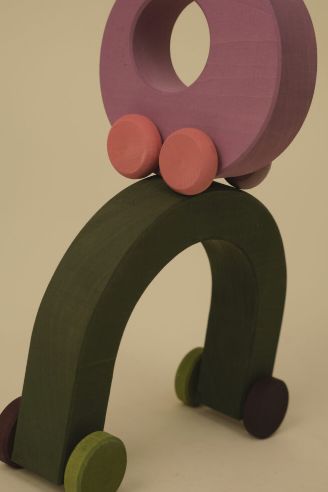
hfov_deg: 16.3
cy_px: 246
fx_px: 1148
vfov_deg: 24.2
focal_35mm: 84
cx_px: 164
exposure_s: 1/250
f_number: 5.6
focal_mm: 56
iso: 800
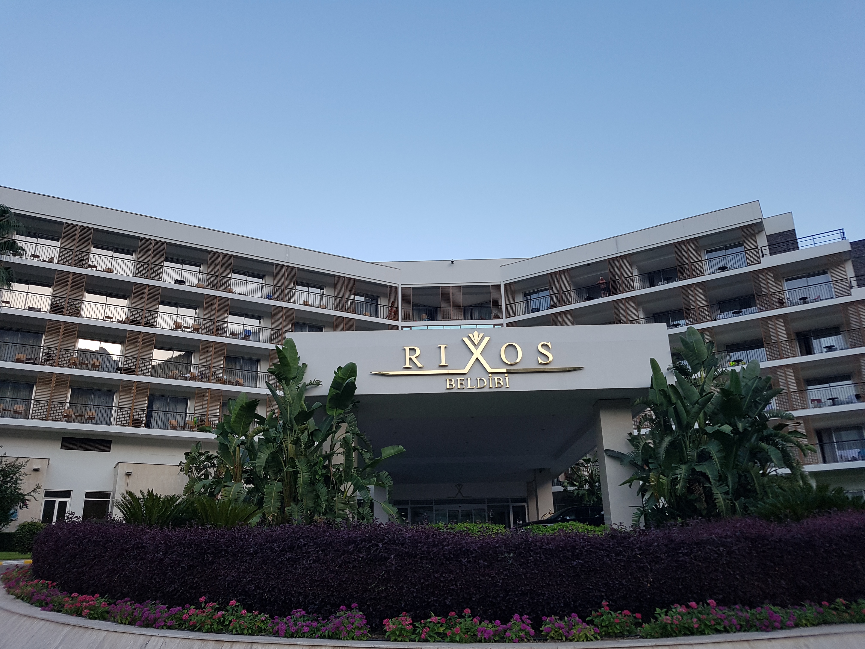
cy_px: 324
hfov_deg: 67.3
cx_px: 432
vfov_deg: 53.1
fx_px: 650
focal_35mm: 26
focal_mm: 4.2
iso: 50
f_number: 1.7
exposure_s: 1/792
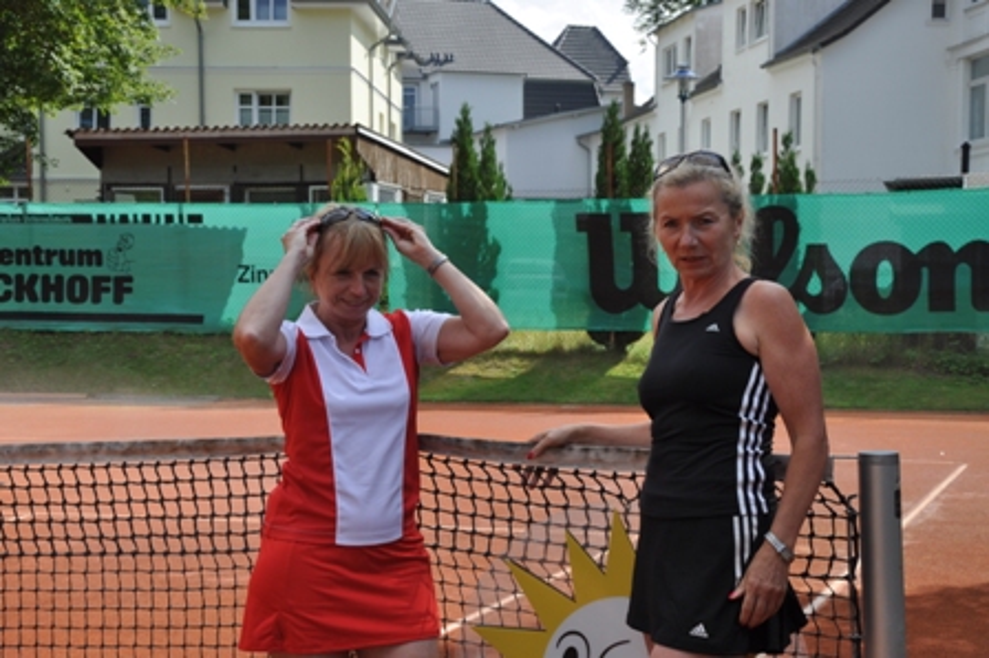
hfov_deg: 31.9
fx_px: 1729
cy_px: 329
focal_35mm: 63
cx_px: 494
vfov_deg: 21.5
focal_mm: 42
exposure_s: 1/320
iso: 200
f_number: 9
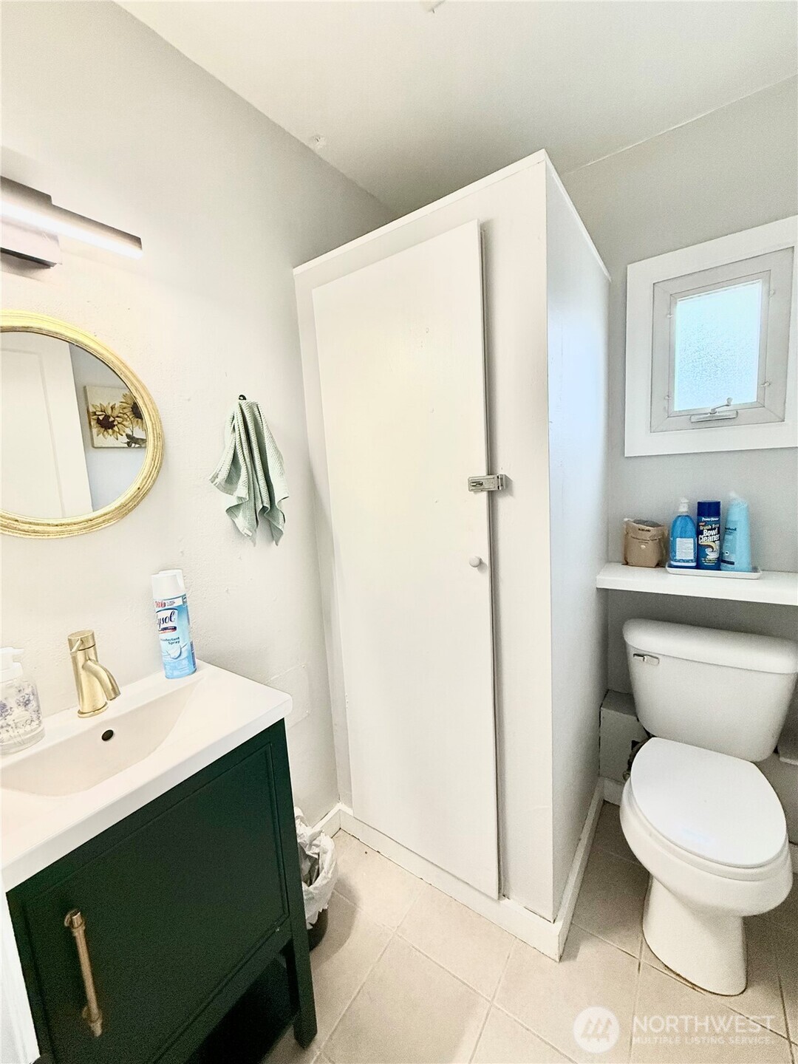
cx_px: 399
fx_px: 430
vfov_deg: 102.1
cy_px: 532
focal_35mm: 14
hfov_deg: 85.7
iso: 250
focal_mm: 2.22
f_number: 2.2
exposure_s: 1/120
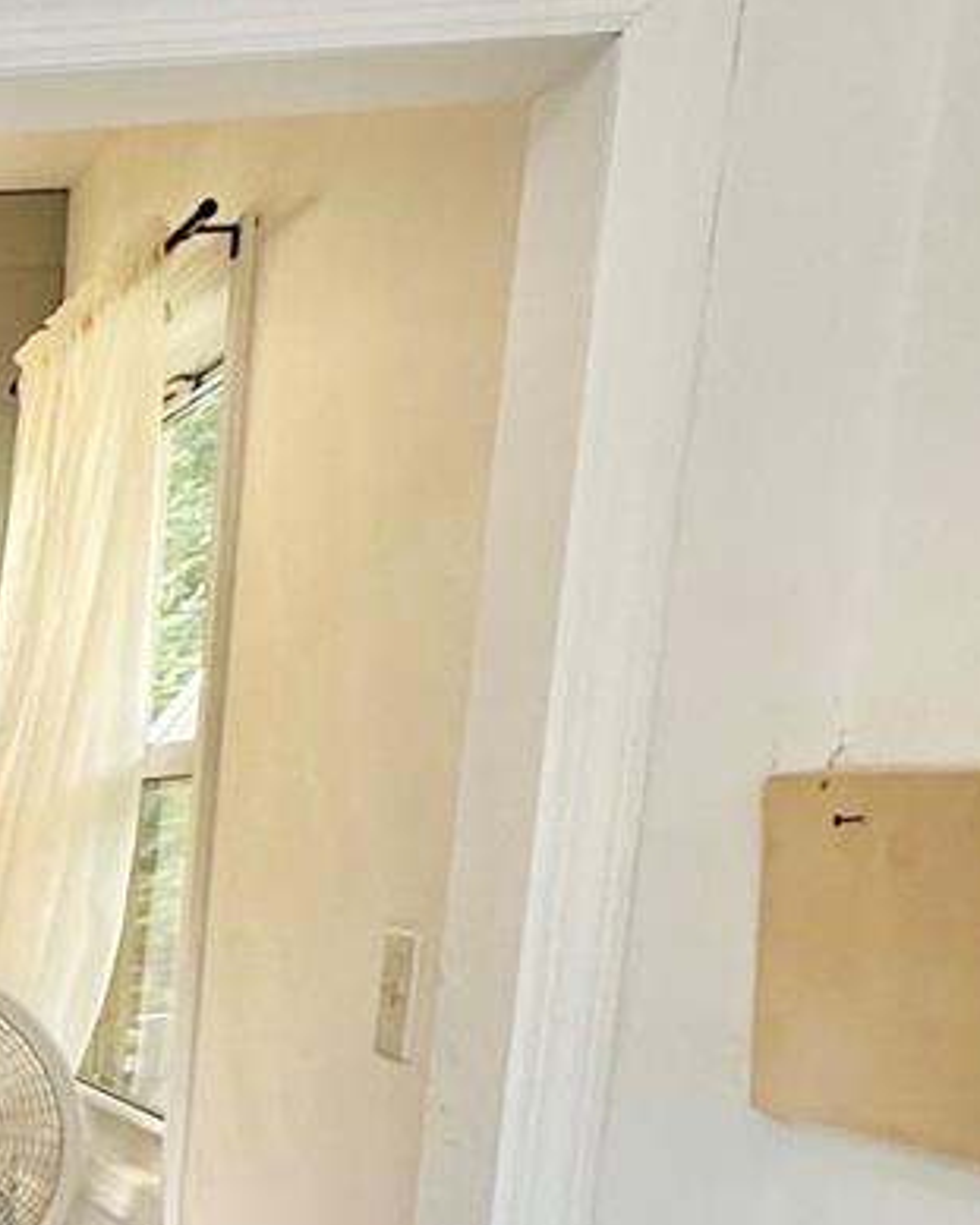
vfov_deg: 31.2
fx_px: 1959
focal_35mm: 54
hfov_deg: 21.0
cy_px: 1326
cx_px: -690
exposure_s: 1/120
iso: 200
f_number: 2.2
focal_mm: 2.22
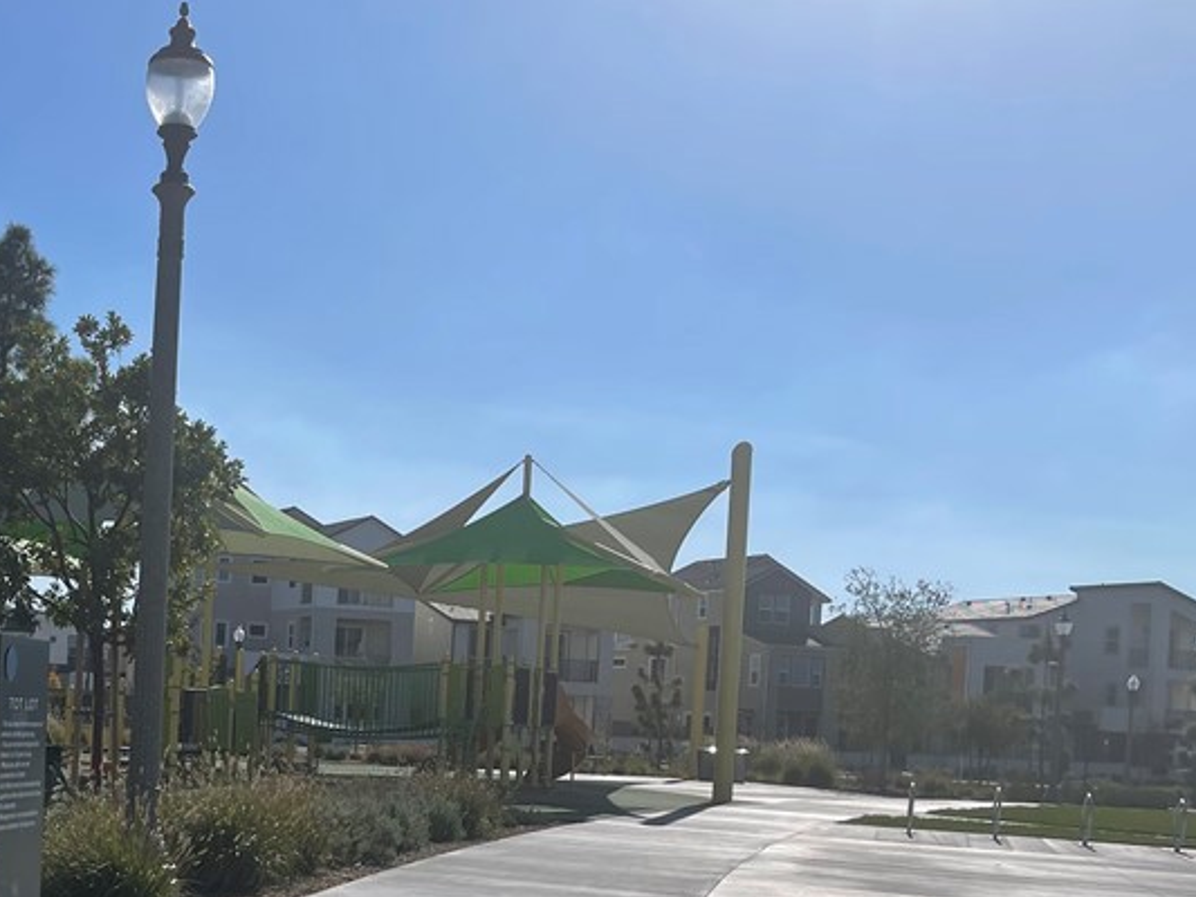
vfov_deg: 29.4
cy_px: 745
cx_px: 200
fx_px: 1659
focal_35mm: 48
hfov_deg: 37.9
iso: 40
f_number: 1.6
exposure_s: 1/12048
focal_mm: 5.1
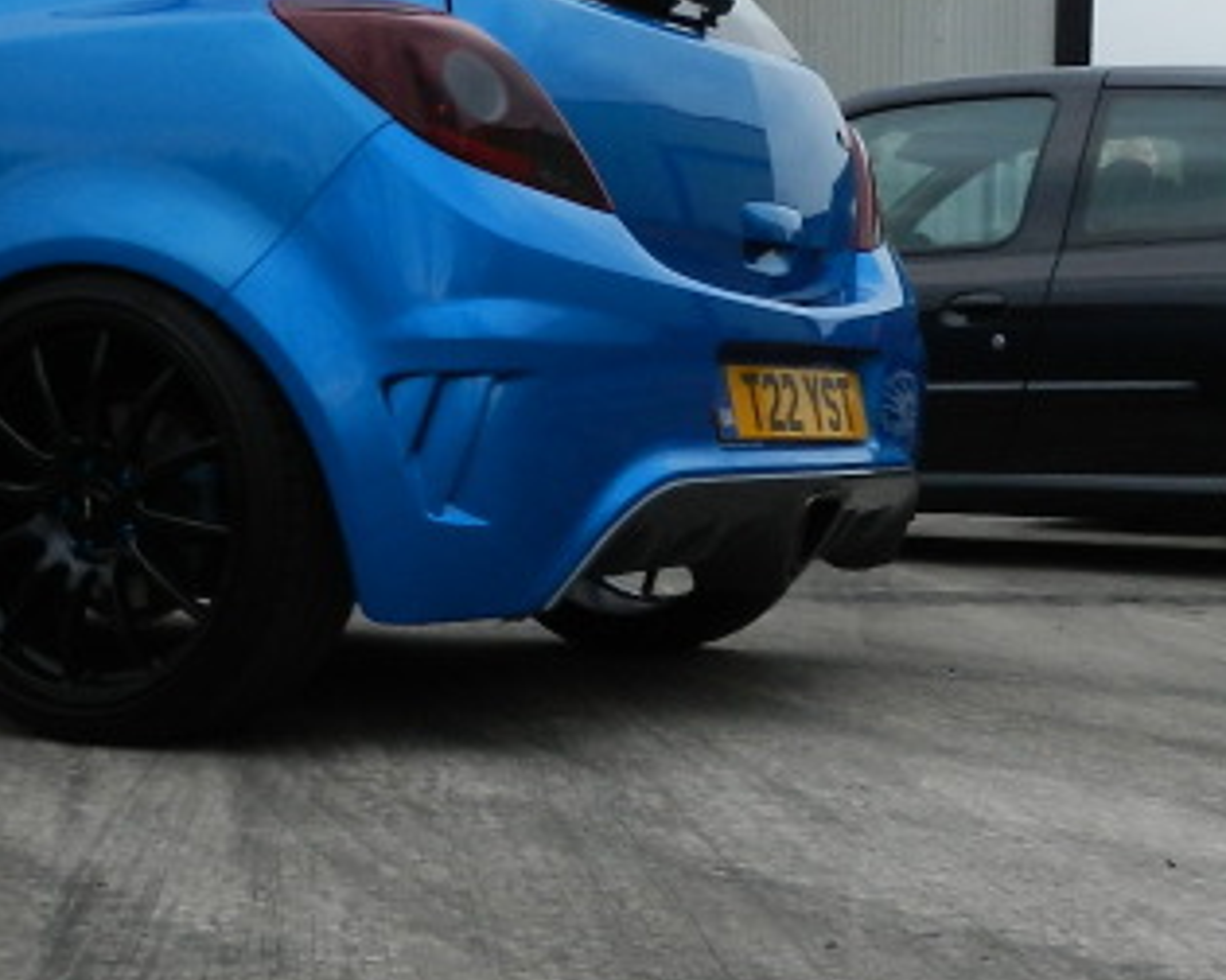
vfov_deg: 21.0
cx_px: 677
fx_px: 2649
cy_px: 572
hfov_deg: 26.0
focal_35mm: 73
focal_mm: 4
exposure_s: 1/30
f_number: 3.4
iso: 160
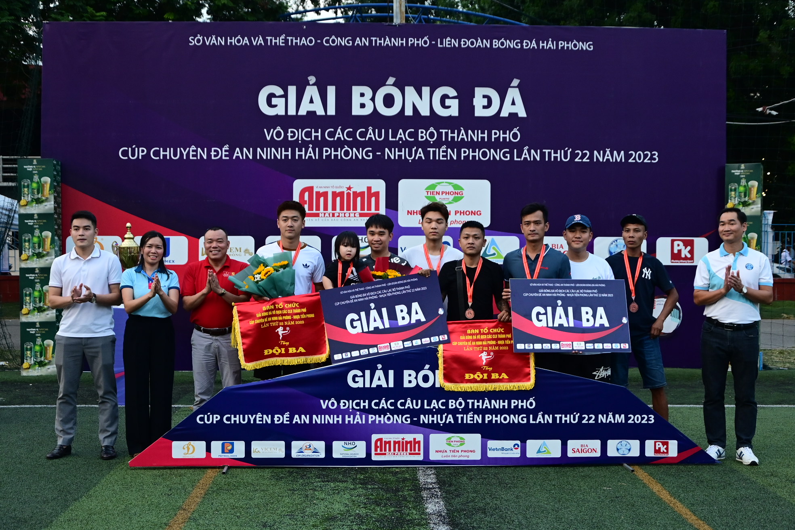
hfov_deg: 38.2
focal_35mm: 52
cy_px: 265
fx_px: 1148
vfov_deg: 26.0
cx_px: 398
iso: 800
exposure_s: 1/200
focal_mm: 35
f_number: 4.5
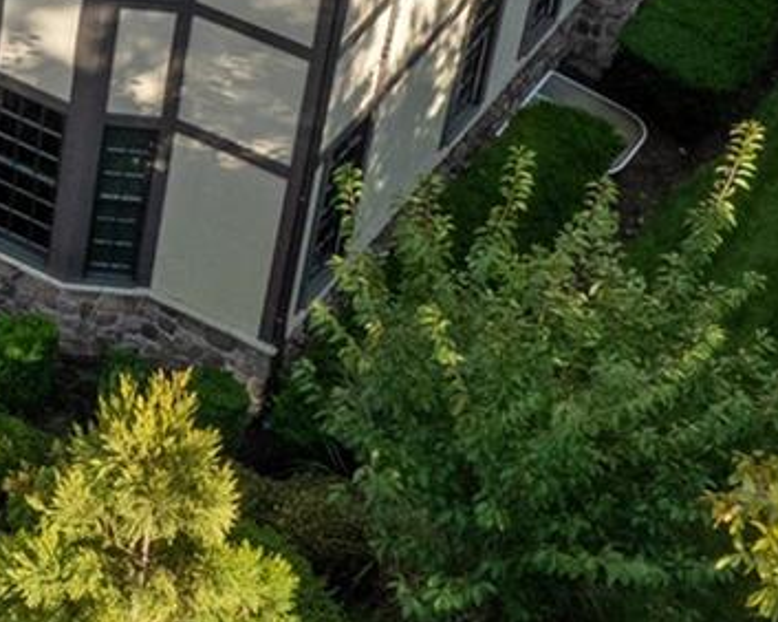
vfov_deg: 11.2
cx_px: -485
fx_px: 3130
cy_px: -67
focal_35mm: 136
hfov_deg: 13.2
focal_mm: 12.29
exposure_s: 1/240
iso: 200
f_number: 9
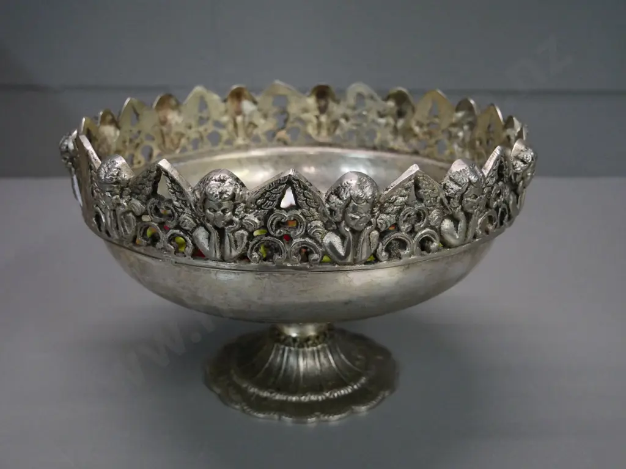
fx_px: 796
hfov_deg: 42.9
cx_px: 313
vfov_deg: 32.9
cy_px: 234
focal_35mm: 44
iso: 3200
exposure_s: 1/200
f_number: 4.5
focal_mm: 22
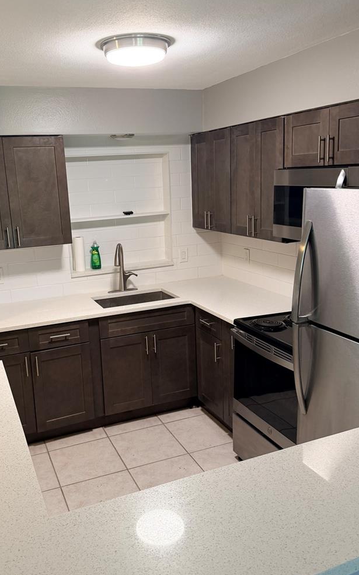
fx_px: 486
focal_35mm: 31
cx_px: 137
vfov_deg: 61.2
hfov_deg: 40.3
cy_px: 280
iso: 200
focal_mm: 6.76
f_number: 1.78
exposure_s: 1/60
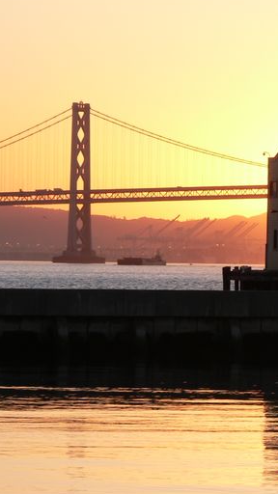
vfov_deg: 7.1
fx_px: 3971
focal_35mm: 303
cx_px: 368
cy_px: 248
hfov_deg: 4.0
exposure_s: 1/160
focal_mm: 29.7
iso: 80
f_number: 4
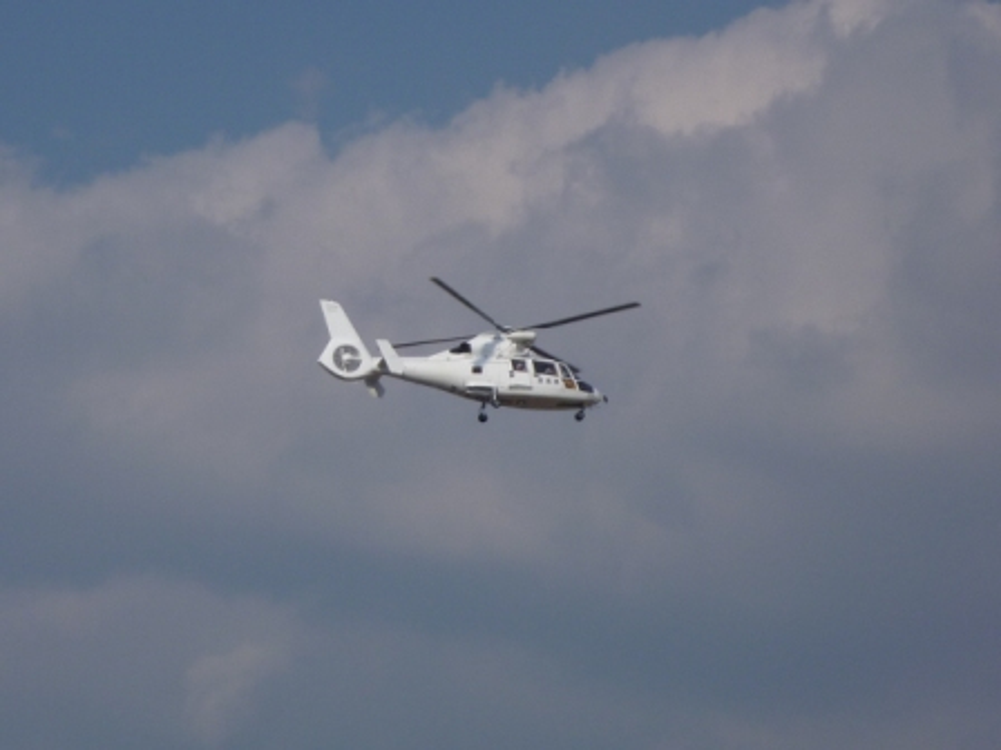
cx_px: 500
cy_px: 375
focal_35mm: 194
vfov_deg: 7.7
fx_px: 5610
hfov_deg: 10.2
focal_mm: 22.5
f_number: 6.3
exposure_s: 1/800
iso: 80
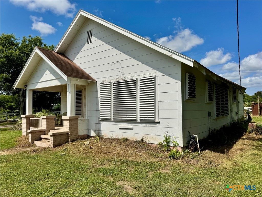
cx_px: 131
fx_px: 182
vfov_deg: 56.8
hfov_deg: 71.6
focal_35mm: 24
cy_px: 98
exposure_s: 1/12346
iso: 80
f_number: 1.78
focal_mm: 6.76
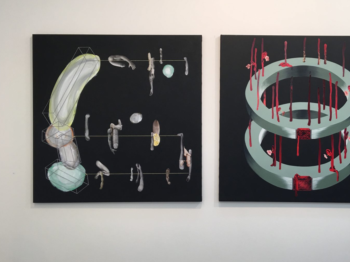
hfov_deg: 50.9
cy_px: 121
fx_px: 364
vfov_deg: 39.6
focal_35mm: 36
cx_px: 214
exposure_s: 1/33
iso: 40
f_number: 2.2
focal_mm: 4.15
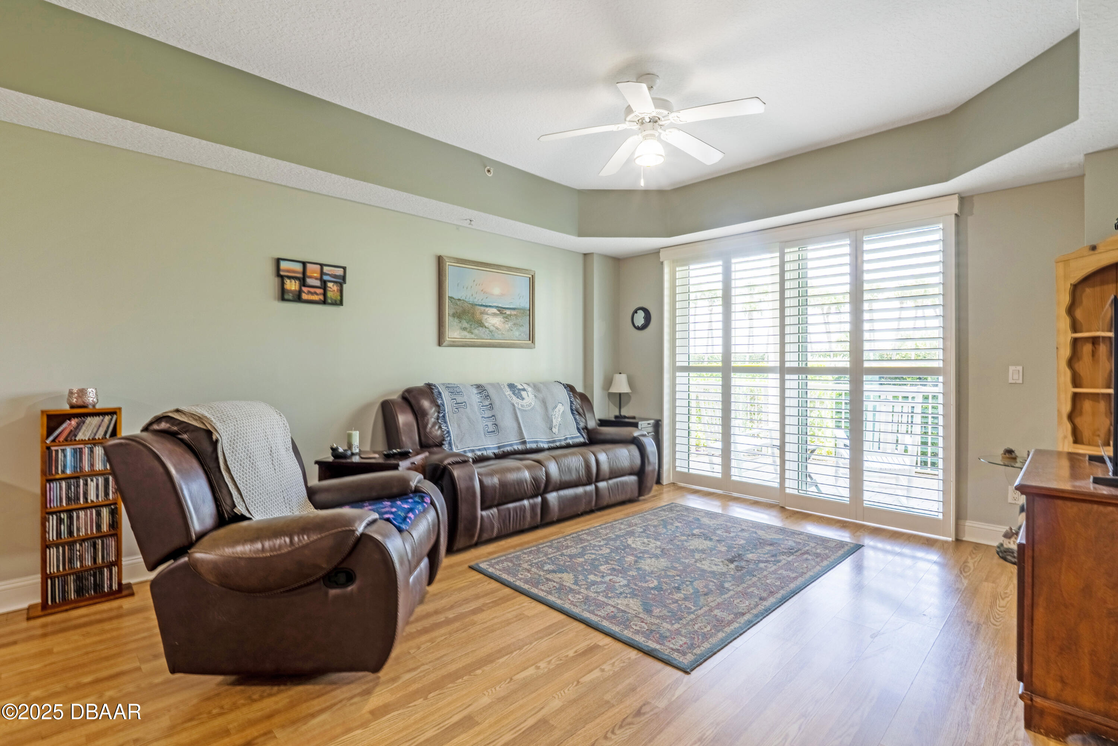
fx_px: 512
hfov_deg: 95.0
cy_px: 373
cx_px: 559
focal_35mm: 16
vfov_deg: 72.1
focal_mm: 11
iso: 250
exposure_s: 1/50
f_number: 9
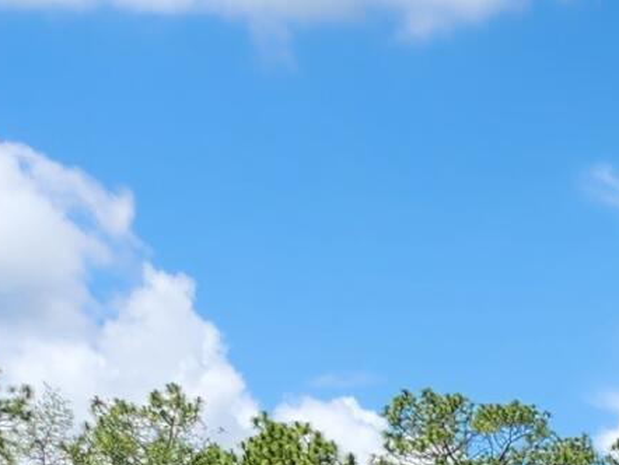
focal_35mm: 156
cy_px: 1564
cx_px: 1346
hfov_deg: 11.1
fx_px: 2791
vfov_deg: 7.8
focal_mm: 5.4
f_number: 1.8
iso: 20
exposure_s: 1/1222
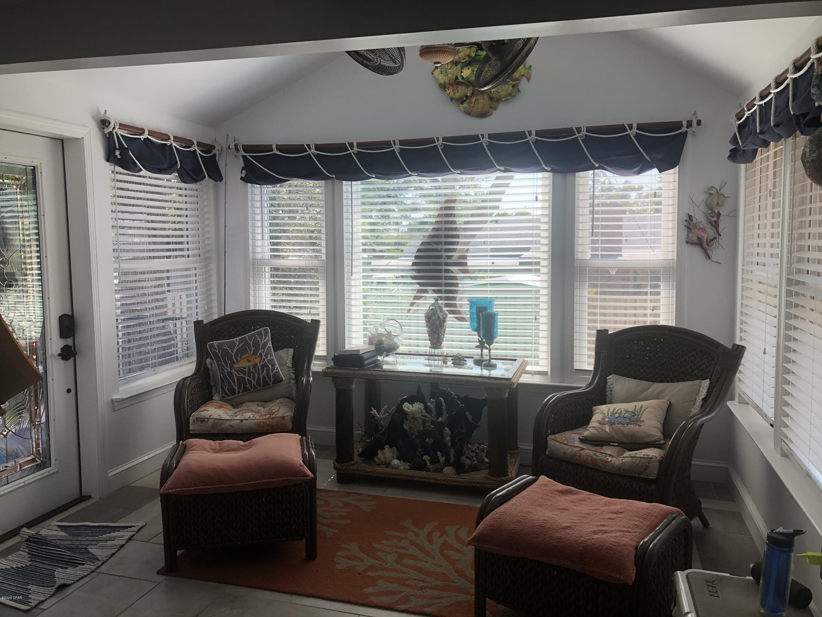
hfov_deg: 63.4
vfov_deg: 49.7
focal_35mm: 28
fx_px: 665
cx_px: 411
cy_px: 308
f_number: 1.8
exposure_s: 1/300
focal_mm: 3.99
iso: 20
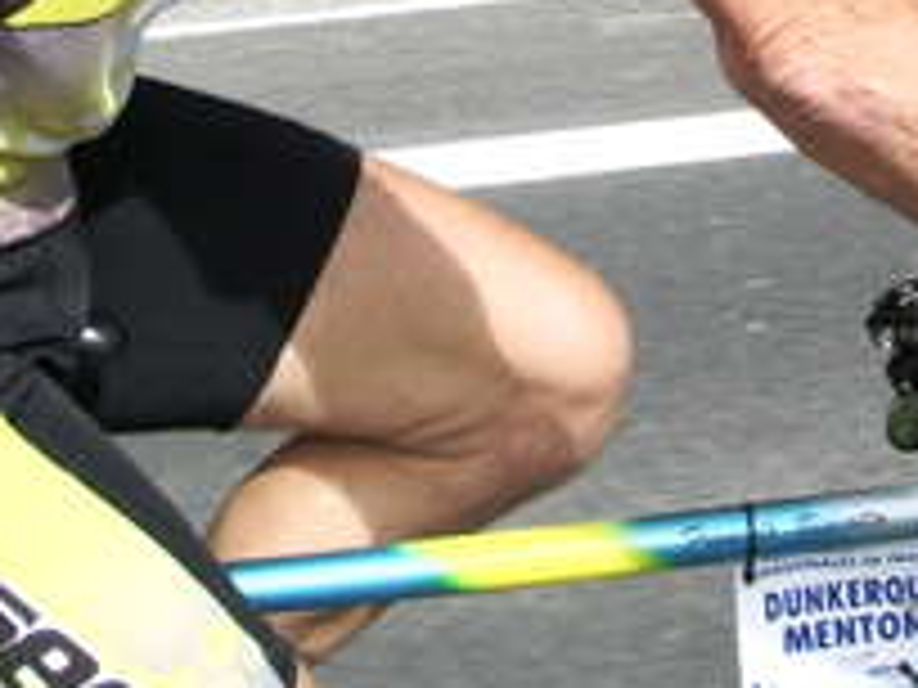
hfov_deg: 19.0
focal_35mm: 103
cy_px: -121
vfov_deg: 14.0
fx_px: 2732
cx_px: 585
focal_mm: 5.8
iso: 50
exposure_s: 1/320
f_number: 4.3
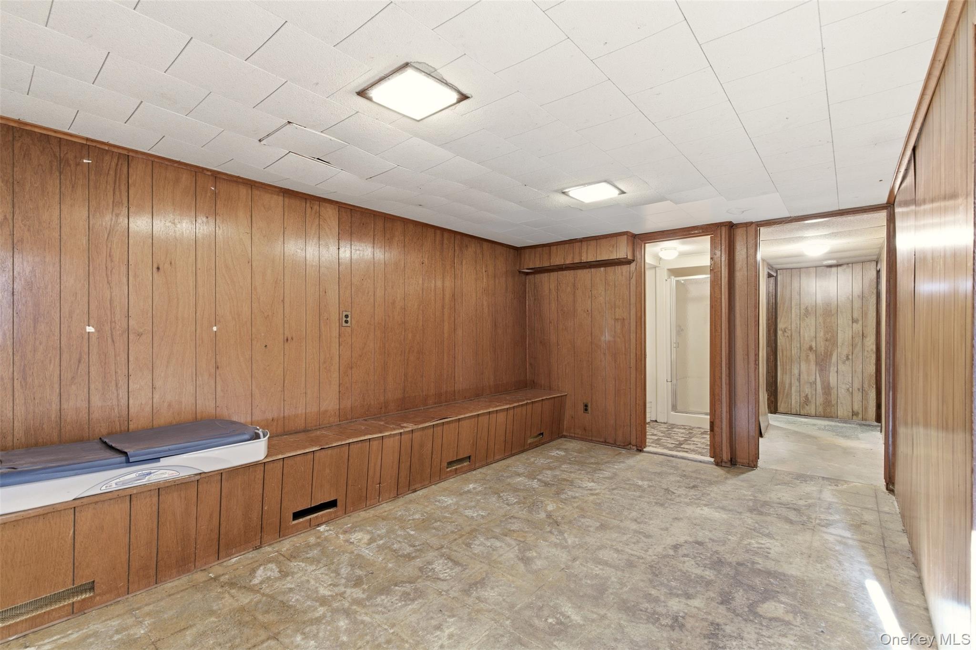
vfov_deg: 73.7
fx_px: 434
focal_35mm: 16
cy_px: 325
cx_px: 488
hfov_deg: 96.7
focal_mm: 16
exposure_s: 1/1.67
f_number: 9
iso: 250
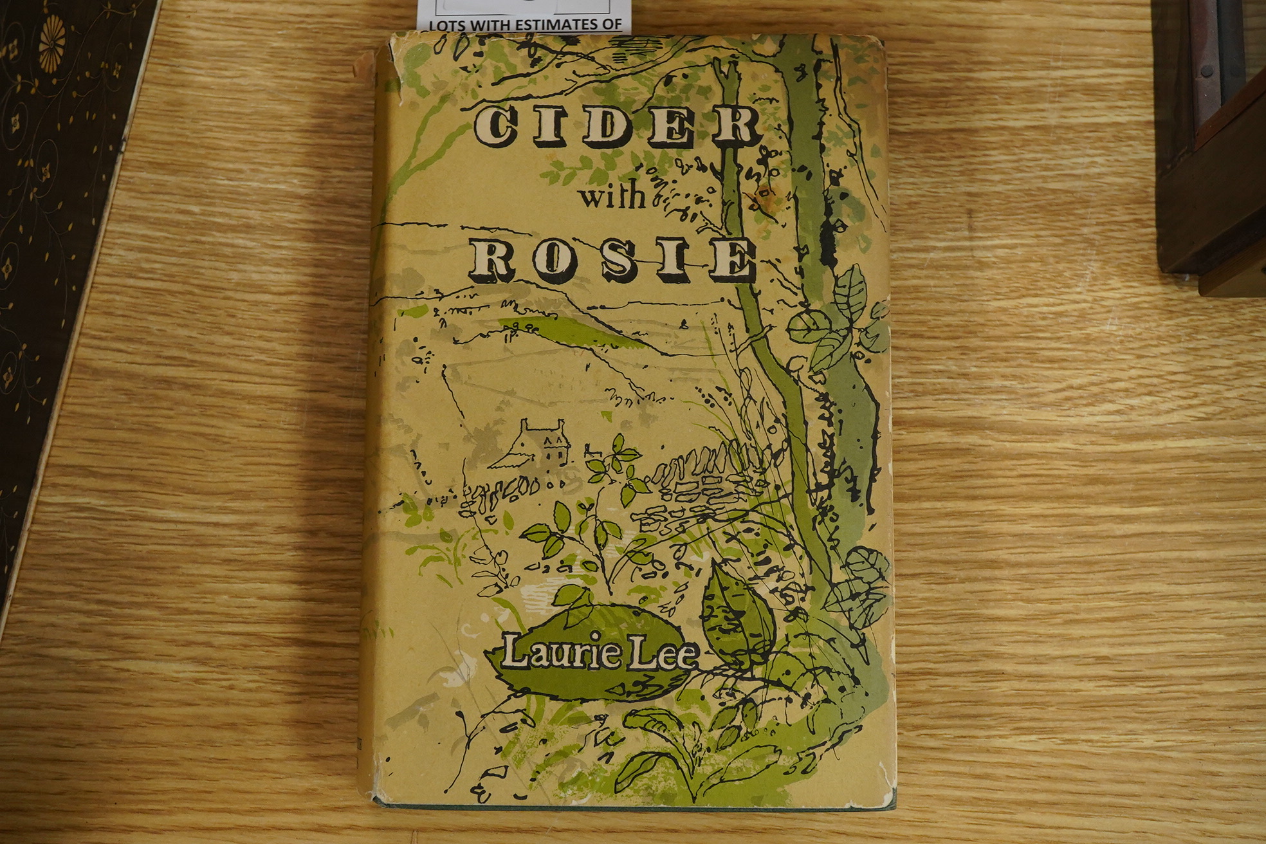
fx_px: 1582
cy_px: 422
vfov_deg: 29.9
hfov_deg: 43.6
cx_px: 633
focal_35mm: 45
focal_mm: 30
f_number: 9
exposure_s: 1/125
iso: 2000
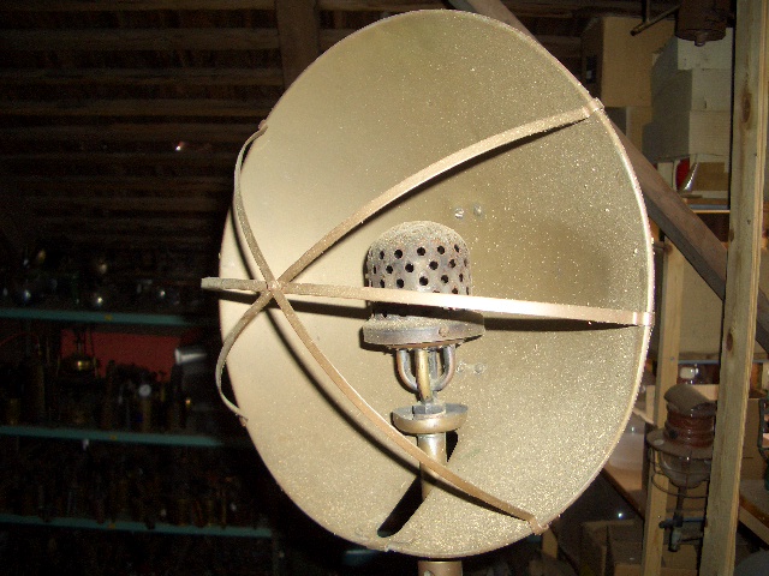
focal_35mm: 35
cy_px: 288
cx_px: 384
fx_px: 778
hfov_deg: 52.6
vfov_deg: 40.7
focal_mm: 5.8
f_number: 2.6
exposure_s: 1/60
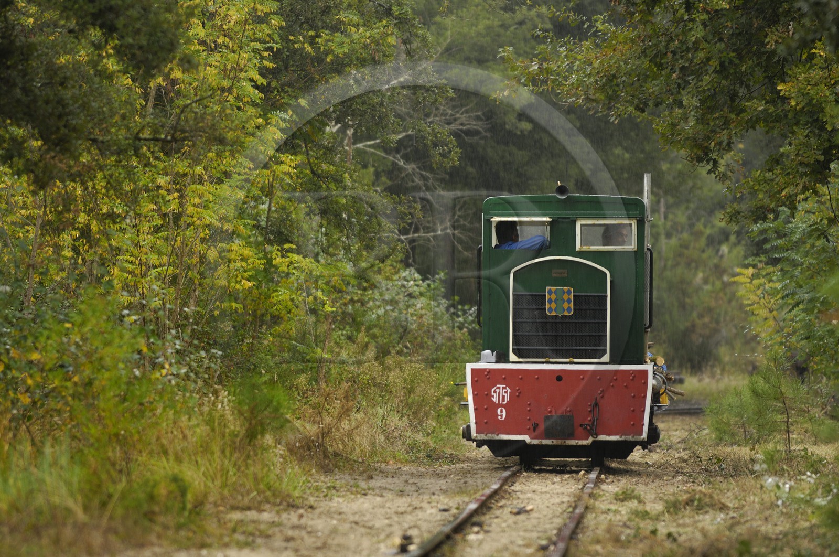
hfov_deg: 6.9
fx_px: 6982
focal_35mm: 300
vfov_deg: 4.6
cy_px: 278
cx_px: 420
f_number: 2.8
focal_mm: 200
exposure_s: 1/60
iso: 100
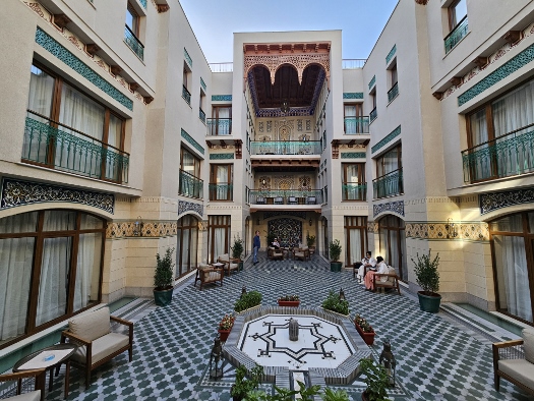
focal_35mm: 13
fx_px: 201
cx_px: 267
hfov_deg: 106.2
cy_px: 200
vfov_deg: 89.9
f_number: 2.2
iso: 50
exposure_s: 1/201
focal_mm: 2.2
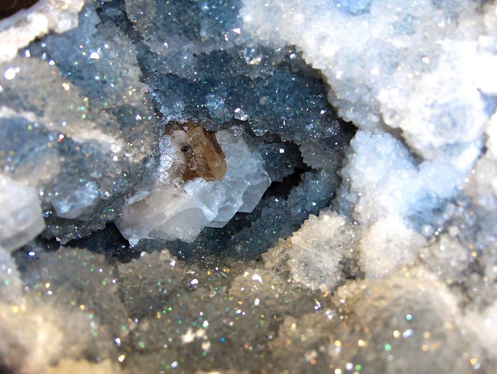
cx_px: 248
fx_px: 561
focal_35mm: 39
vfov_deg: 36.9
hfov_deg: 47.8
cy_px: 187
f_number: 2.8
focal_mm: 8
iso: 100
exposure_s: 1/60
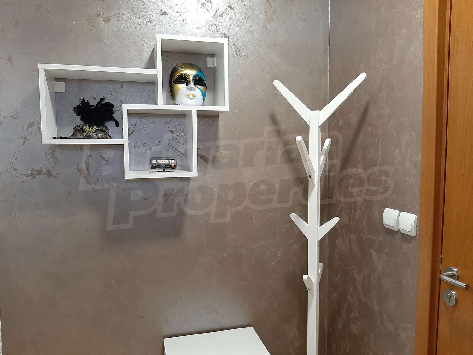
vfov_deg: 53.1
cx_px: 236
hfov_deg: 67.3
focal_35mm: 26
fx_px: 355
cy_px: 178
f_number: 1.7
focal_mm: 3.93
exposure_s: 1/33
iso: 160
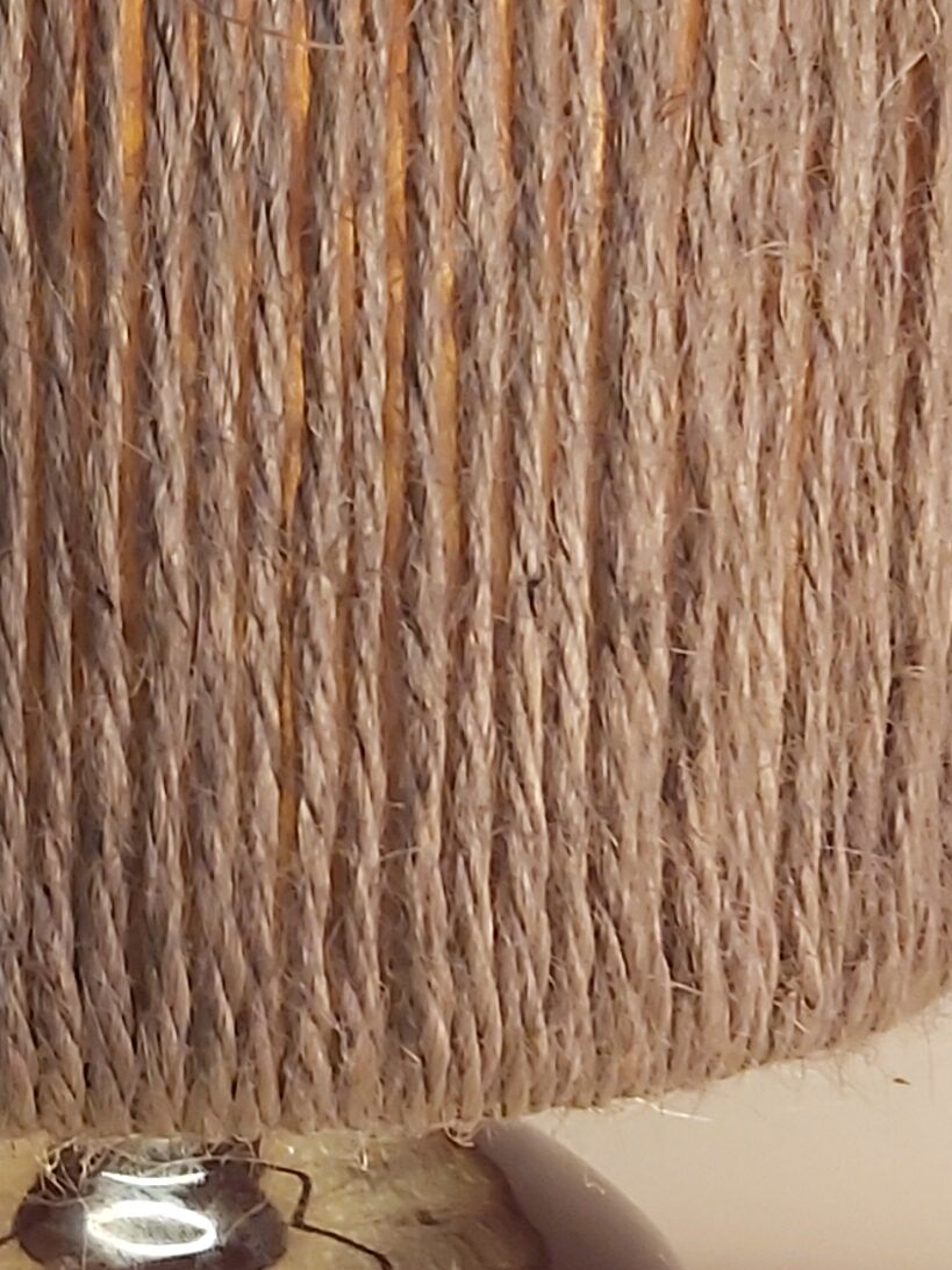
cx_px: 214
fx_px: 3520
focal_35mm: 96
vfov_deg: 20.4
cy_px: 720
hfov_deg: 15.3
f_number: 1.7
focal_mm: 3.92
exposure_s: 1/50
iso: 200
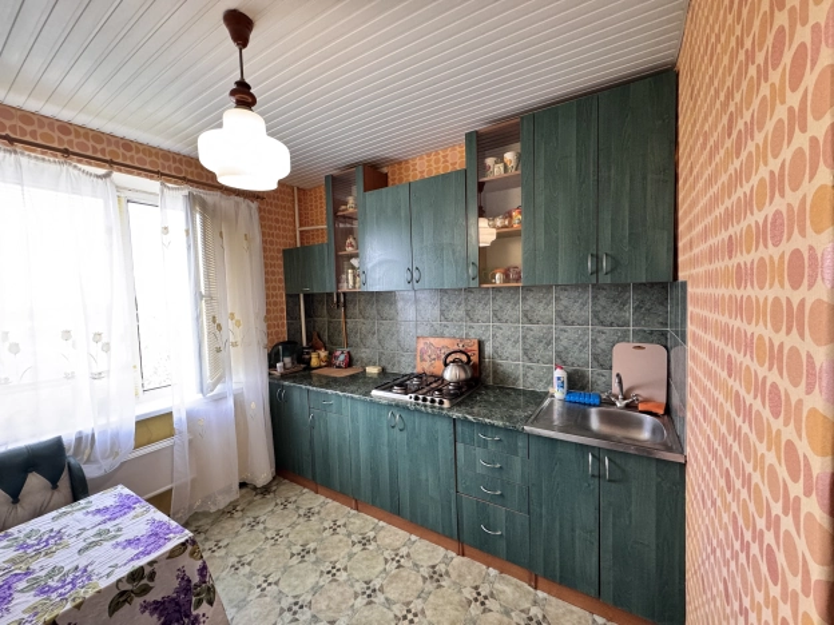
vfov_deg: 85.7
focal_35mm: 14
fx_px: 337
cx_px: 417
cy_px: 312
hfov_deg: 102.1
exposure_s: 1/50
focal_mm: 2.22
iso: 500
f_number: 2.2
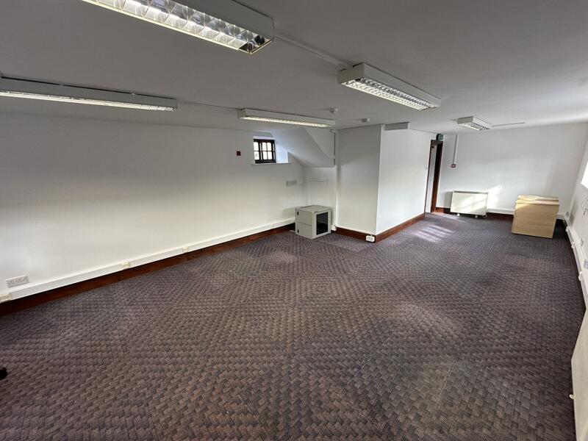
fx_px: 238
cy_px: 220
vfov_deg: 85.7
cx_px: 294
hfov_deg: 102.1
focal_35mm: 14
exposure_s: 1/100
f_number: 2.2
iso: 125
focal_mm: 2.22
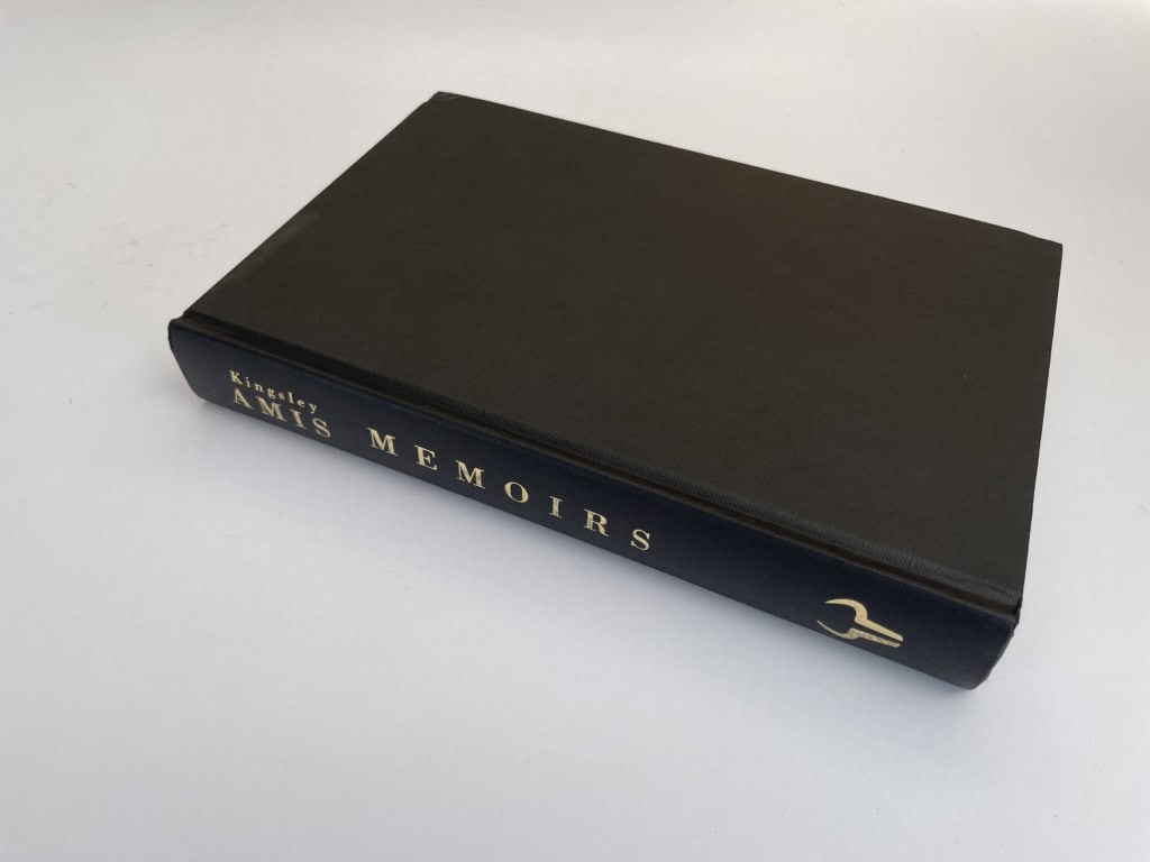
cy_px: 431
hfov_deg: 67.3
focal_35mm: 26
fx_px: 864
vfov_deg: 53.1
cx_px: 575
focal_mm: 4.2
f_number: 1.6
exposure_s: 1/467
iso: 32
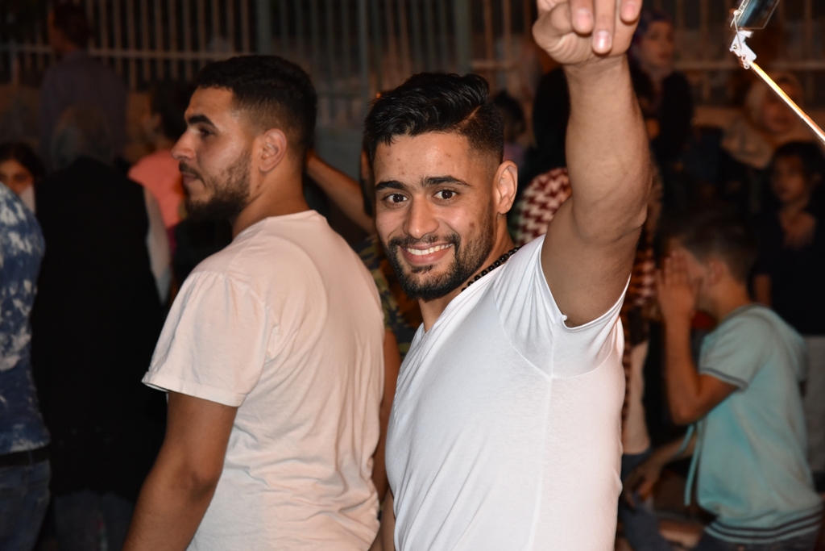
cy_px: 276
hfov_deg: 21.5
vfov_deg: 14.4
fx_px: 2177
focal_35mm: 95
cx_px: 412
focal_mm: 95
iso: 3200
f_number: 7.1
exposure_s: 1/60
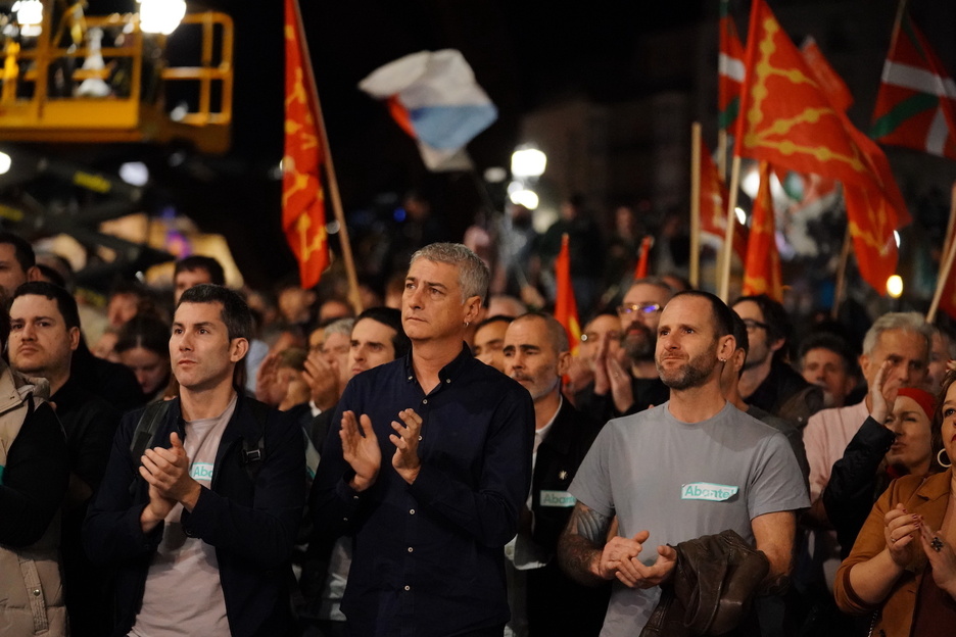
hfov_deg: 20.4
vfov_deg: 13.7
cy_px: 318
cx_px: 478
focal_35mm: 100
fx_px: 2655
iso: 10000
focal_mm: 100
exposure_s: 1/400
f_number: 2.8
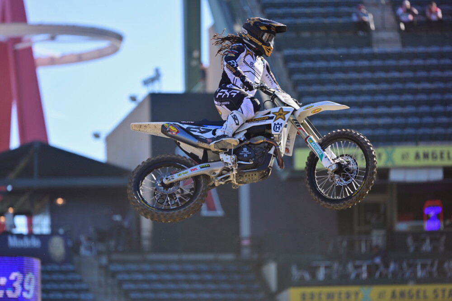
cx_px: 226
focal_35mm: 300
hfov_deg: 6.9
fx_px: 3767
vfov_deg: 4.6
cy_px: 150
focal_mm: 300
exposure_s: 1/1000
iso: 250
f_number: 4
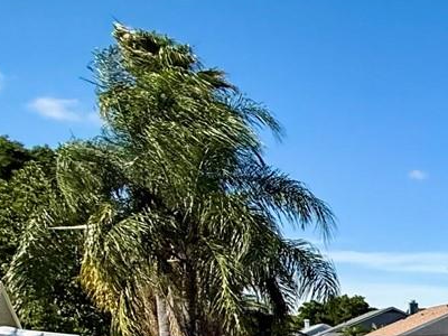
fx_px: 725
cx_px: 870
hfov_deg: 20.0
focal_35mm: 56
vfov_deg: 23.6
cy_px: 412
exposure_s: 1/1961
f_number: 2.2
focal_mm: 2.22
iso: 50
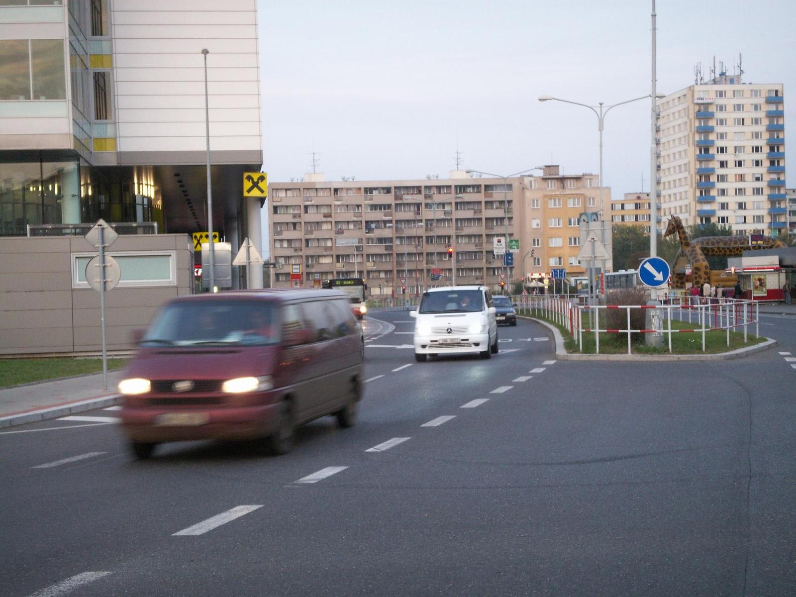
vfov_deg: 22.9
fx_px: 1472
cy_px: 298
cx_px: 398
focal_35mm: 64
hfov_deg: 30.3
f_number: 3.5
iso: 100
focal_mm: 13.5
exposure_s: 1/40
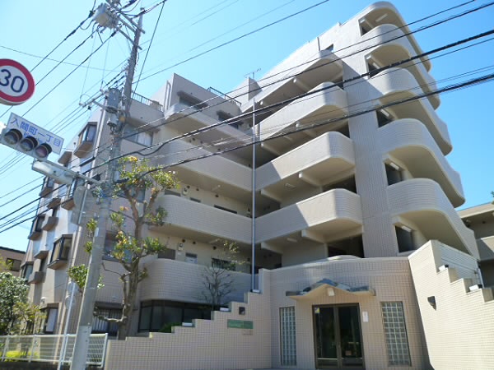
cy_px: 185
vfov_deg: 54.9
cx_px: 247
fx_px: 357
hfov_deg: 69.4
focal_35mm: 25
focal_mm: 4.5
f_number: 4
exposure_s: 1/250
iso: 125
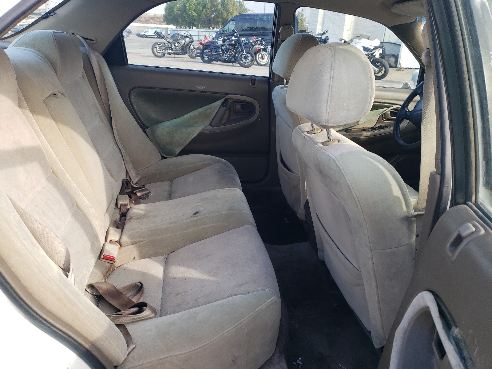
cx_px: 246
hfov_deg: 67.3
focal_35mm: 26
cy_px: 184
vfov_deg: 53.1
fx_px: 370
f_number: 1.5
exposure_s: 1/323
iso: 50
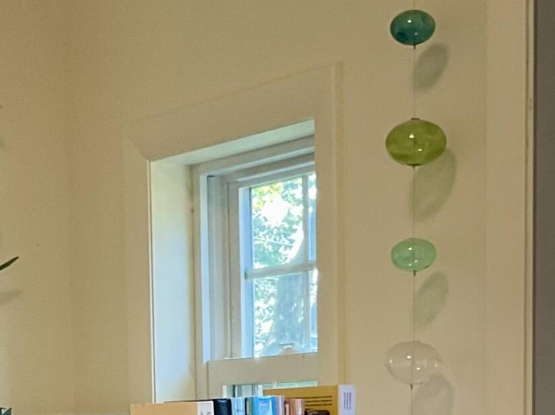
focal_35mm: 105
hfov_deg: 18.7
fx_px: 1683
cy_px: 654
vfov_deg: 13.2
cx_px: 245
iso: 40
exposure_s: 1/60
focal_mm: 3
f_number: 1.8
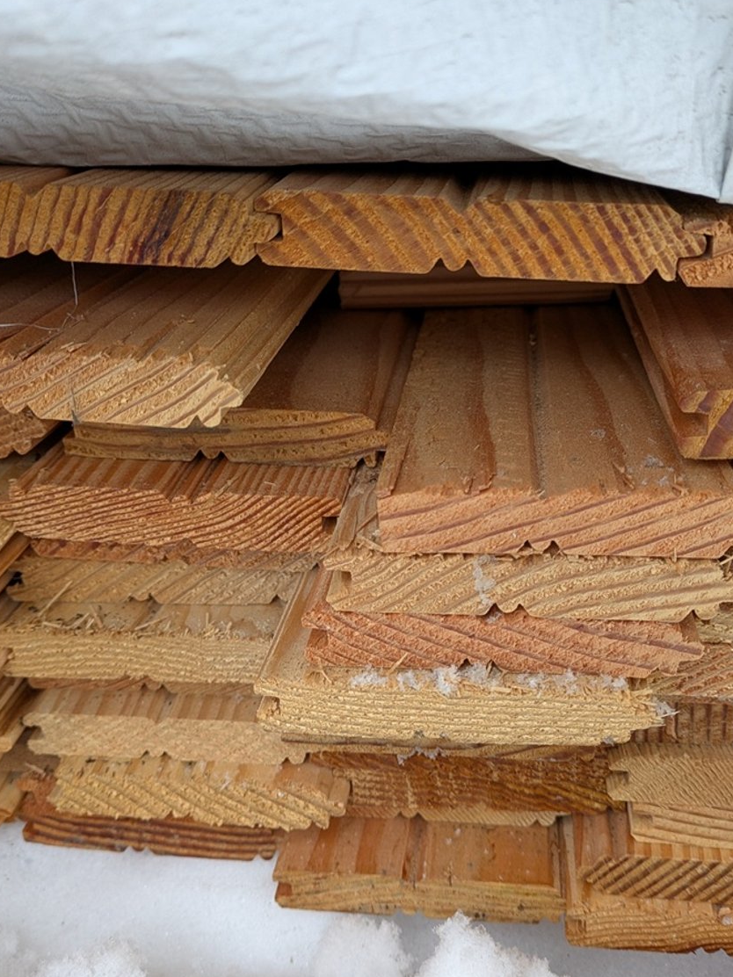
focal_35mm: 34
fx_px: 960
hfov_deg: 41.8
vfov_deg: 54.0
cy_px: 487
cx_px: 401
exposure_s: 1/120
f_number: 1.89
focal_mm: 5.43
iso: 67
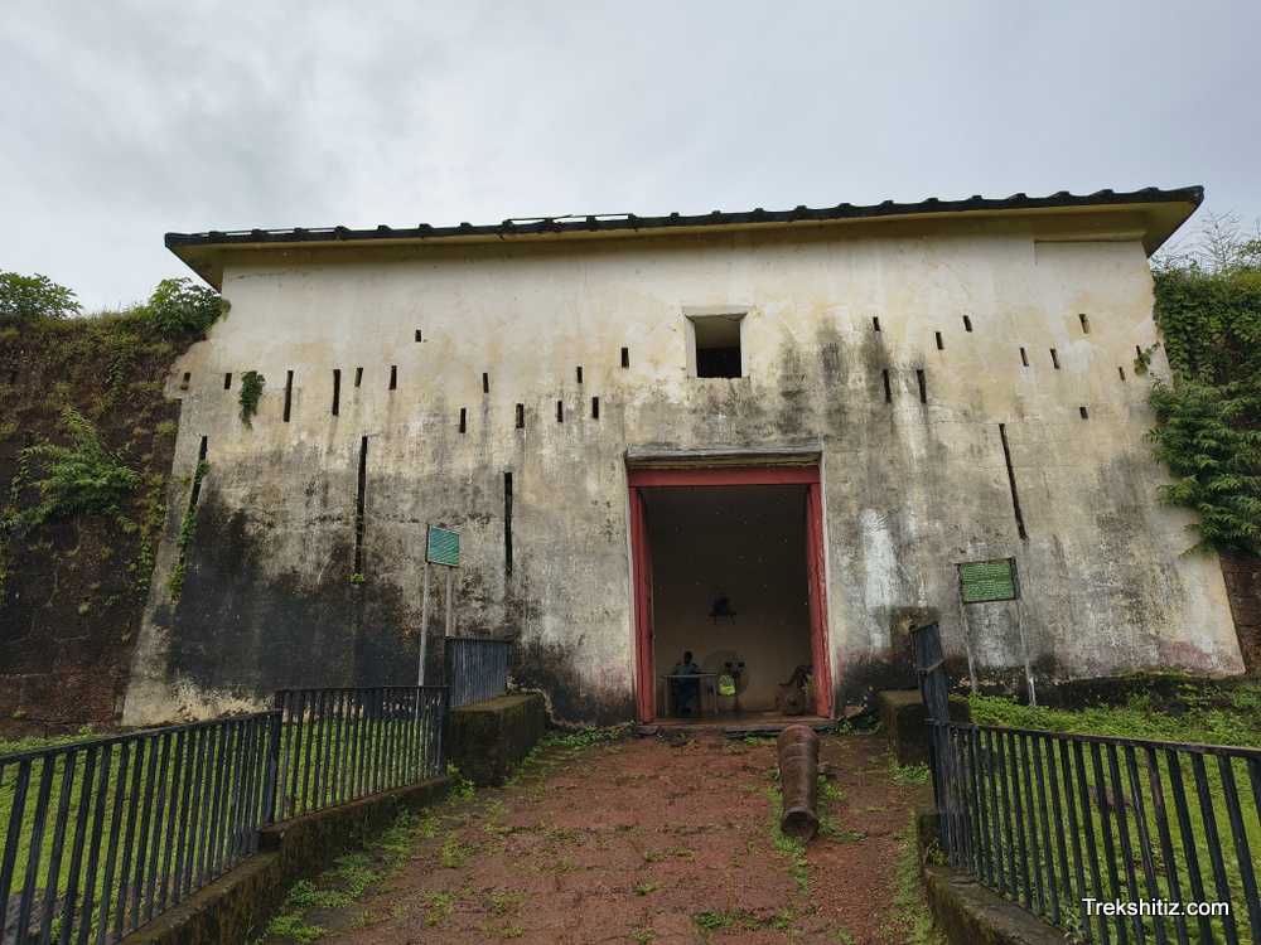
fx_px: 874
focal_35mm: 24
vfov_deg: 56.8
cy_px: 472
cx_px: 630
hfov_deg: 71.6
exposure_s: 1/1970
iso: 101
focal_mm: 5.56
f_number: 1.8
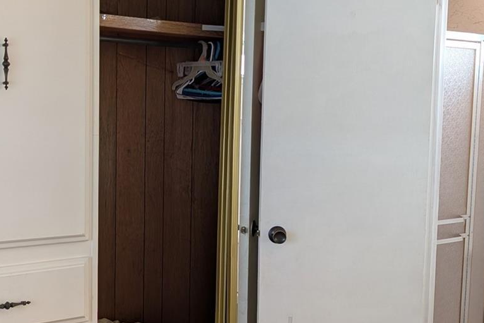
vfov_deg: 26.0
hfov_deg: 37.5
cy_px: 182
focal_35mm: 52
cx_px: 138
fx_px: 699
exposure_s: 1/24
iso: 139
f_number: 1.68
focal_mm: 6.9
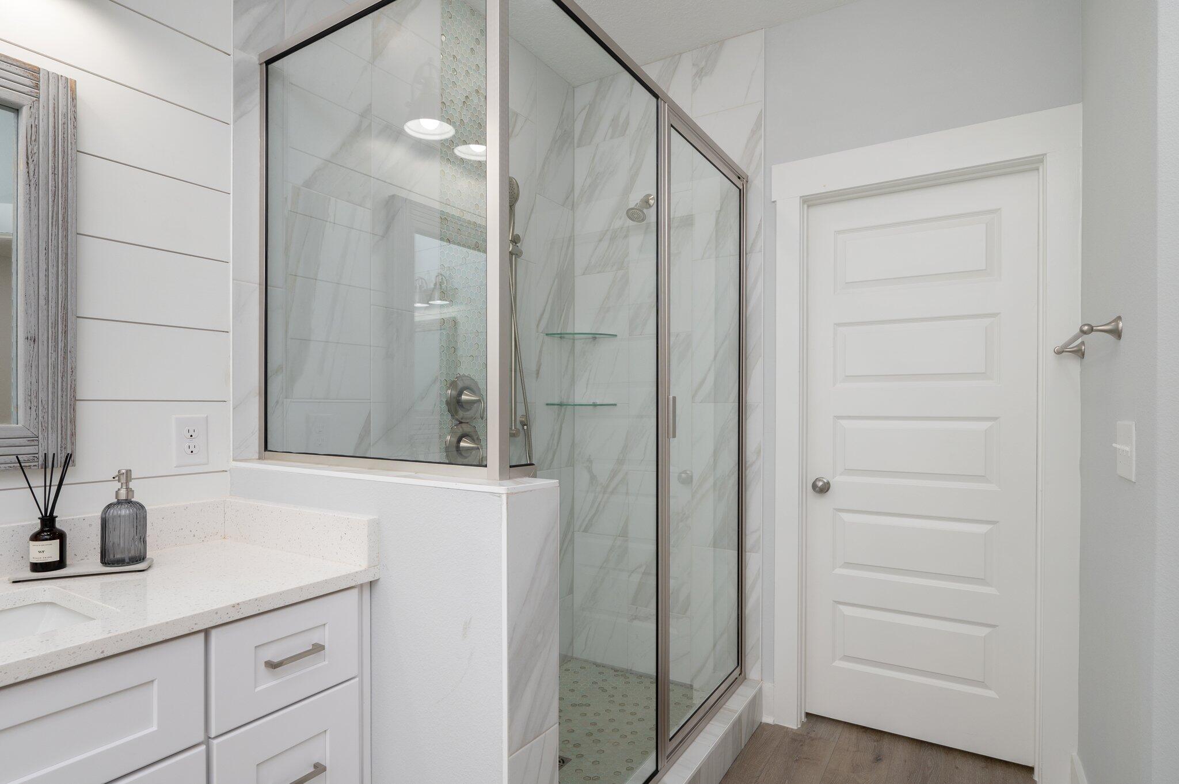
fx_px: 622
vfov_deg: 64.5
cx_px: 590
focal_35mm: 19
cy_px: 392
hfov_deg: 87.0
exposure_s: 1/60
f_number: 9
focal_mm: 19
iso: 320
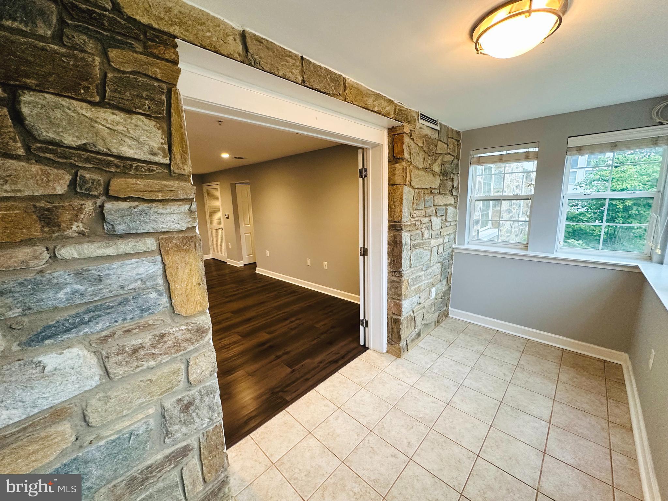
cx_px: 334
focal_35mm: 14
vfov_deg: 85.7
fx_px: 270
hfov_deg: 102.1
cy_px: 250
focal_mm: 2.22
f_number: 2.2
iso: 250
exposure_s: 1/120
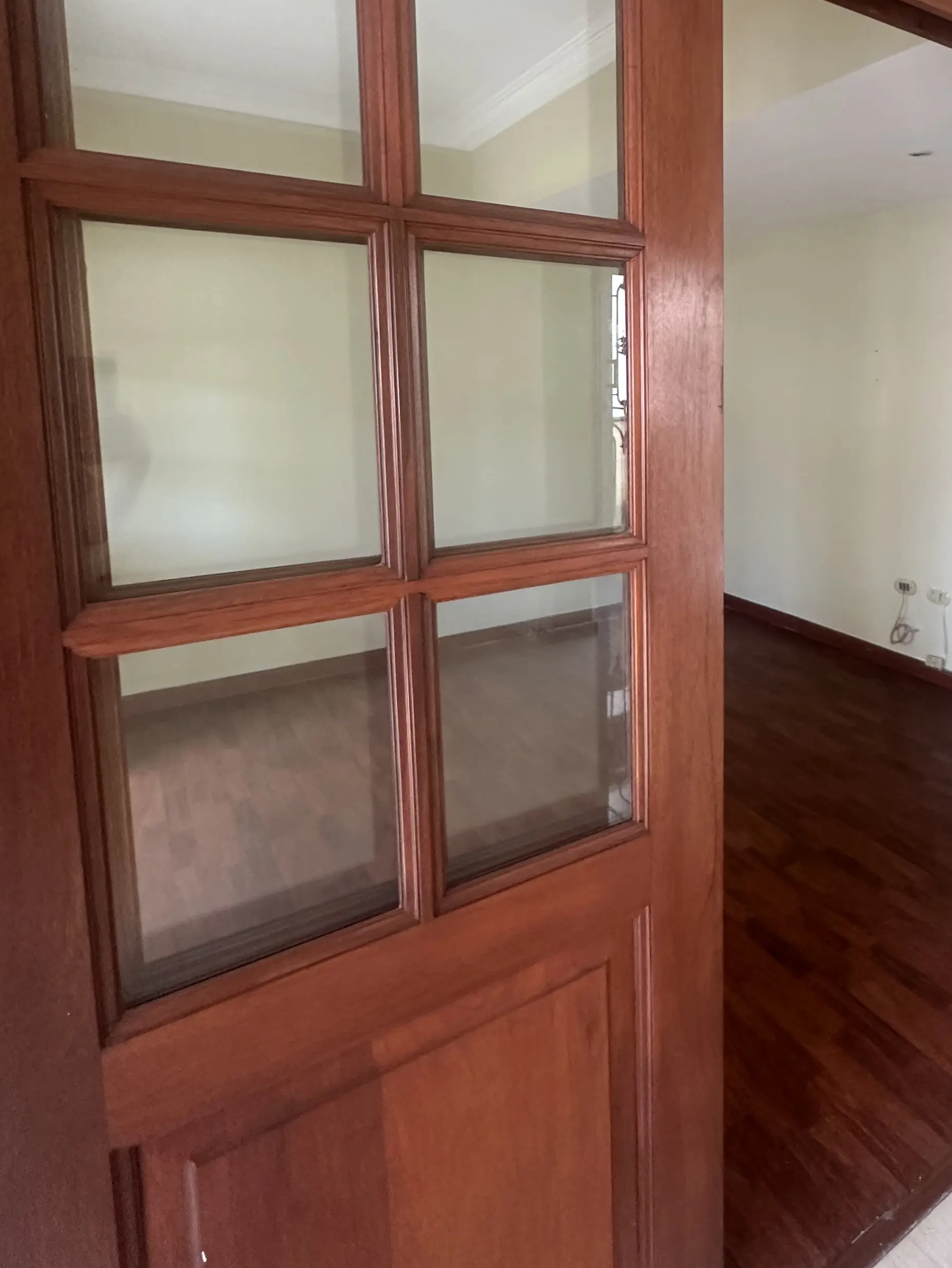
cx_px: 747
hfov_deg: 55.2
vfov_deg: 72.5
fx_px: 843
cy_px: 463
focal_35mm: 23
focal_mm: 2.22
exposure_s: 1/75
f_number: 2.2
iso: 320
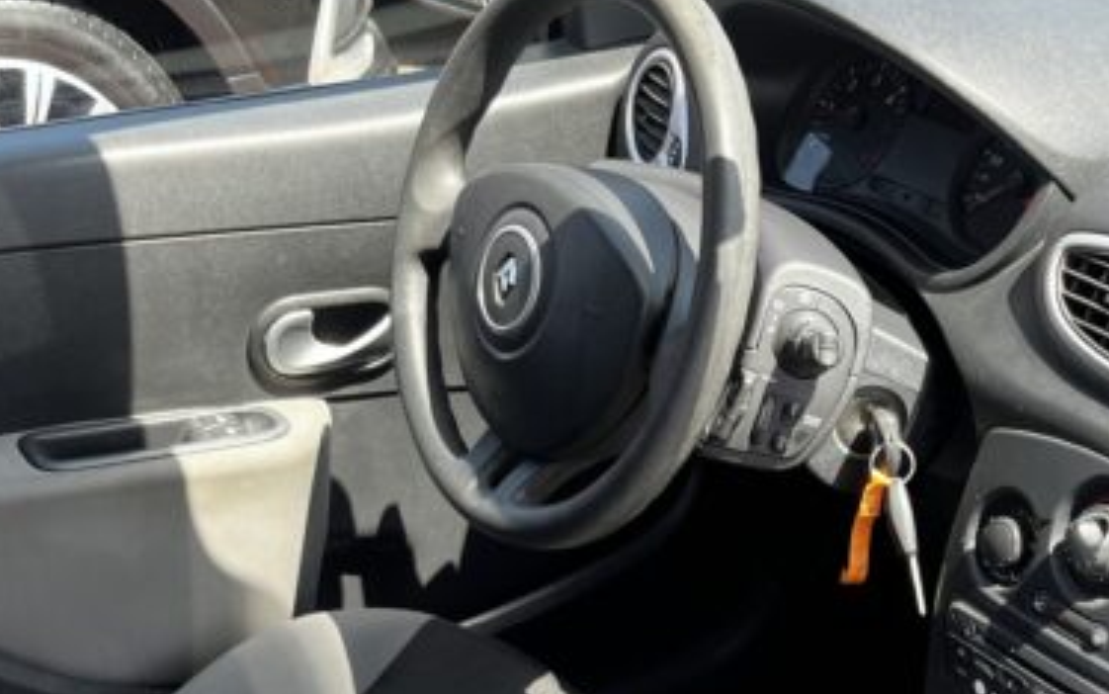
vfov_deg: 20.7
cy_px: 807
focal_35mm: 59
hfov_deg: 33.8
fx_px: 1784
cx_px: 833
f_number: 1.6
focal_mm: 5.1
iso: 40
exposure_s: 1/260
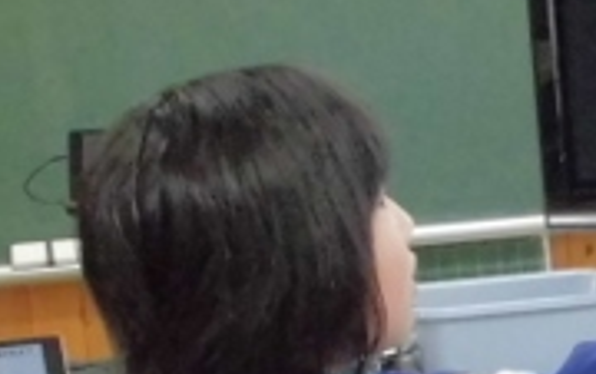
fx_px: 2179
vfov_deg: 9.7
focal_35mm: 134
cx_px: 775
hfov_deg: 14.9
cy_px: 400
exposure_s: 1/50
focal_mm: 6.9
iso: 800
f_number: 4.2
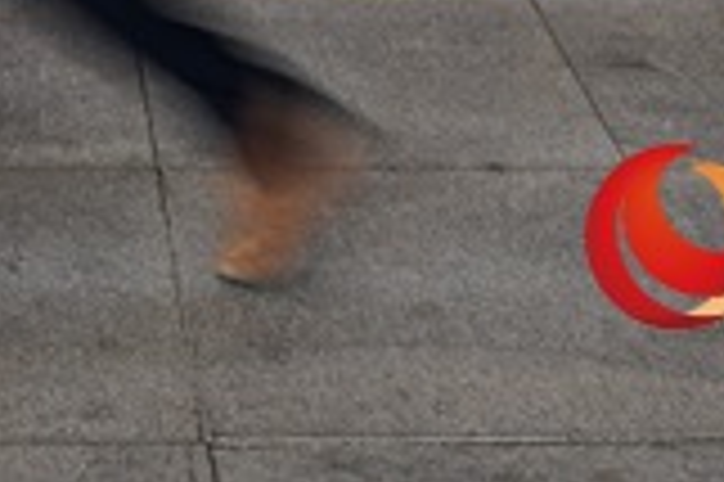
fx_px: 2391
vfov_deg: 9.9
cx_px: -90
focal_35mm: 119
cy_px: -714
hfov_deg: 16.6
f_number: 13
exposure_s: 1/20
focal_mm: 24
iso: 160
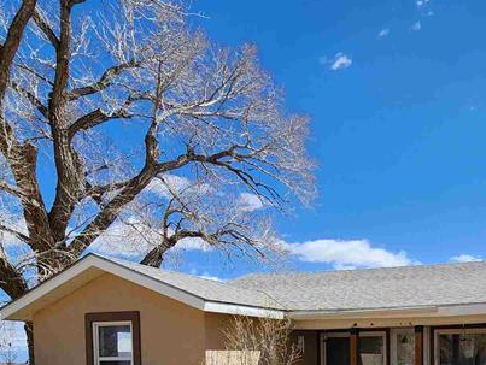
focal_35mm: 33
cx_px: 450
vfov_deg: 37.7
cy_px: 377
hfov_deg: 48.6
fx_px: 464
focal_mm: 2.2
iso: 50
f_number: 2.2
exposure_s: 1/1571
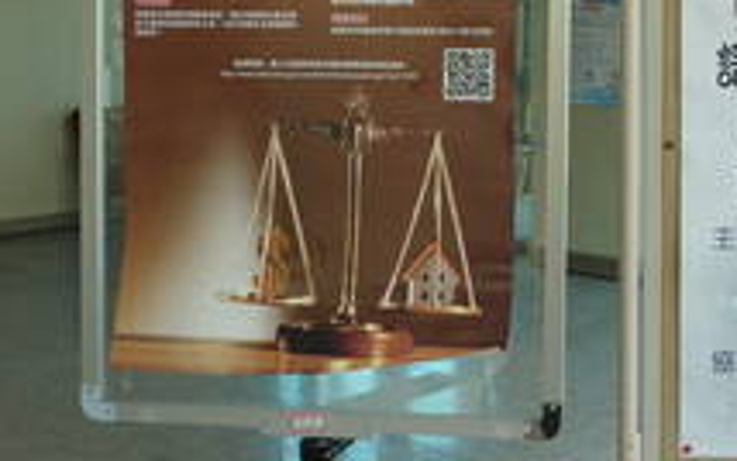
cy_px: 127
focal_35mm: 57
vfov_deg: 22.6
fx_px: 1145
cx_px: 592
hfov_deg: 34.5
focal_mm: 4.4
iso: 80
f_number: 3.3
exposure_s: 1/40
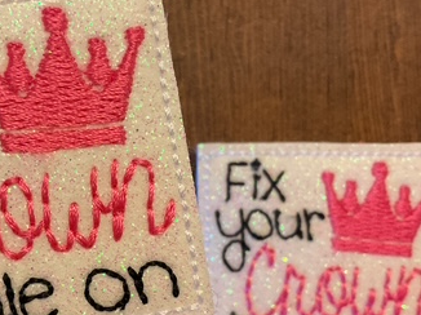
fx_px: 693
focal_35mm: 57
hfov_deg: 33.2
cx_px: 111
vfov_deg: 25.6
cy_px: 181
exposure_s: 1/60
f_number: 1.8
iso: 200
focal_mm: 3
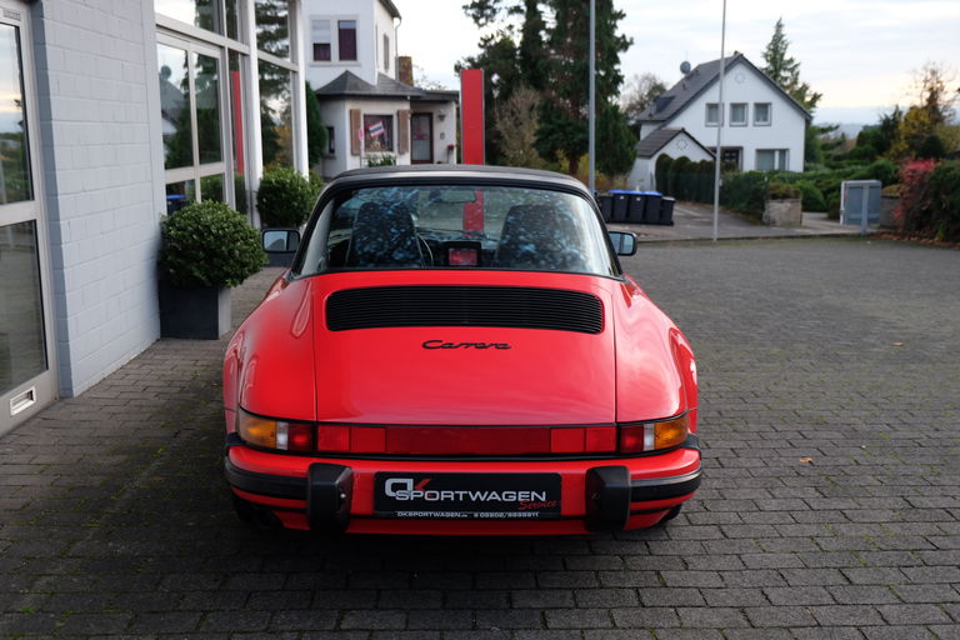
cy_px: 320
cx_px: 480
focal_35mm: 40
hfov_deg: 48.5
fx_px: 1067
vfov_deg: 33.4
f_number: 3.2
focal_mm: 26.5
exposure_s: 1/110
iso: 200
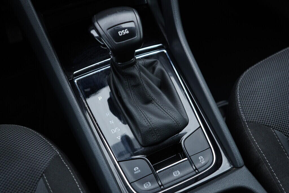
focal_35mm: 36
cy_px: 96
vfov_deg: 36.9
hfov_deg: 53.1
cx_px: 144
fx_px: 289
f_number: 2.8
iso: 200
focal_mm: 24
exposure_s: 1/40
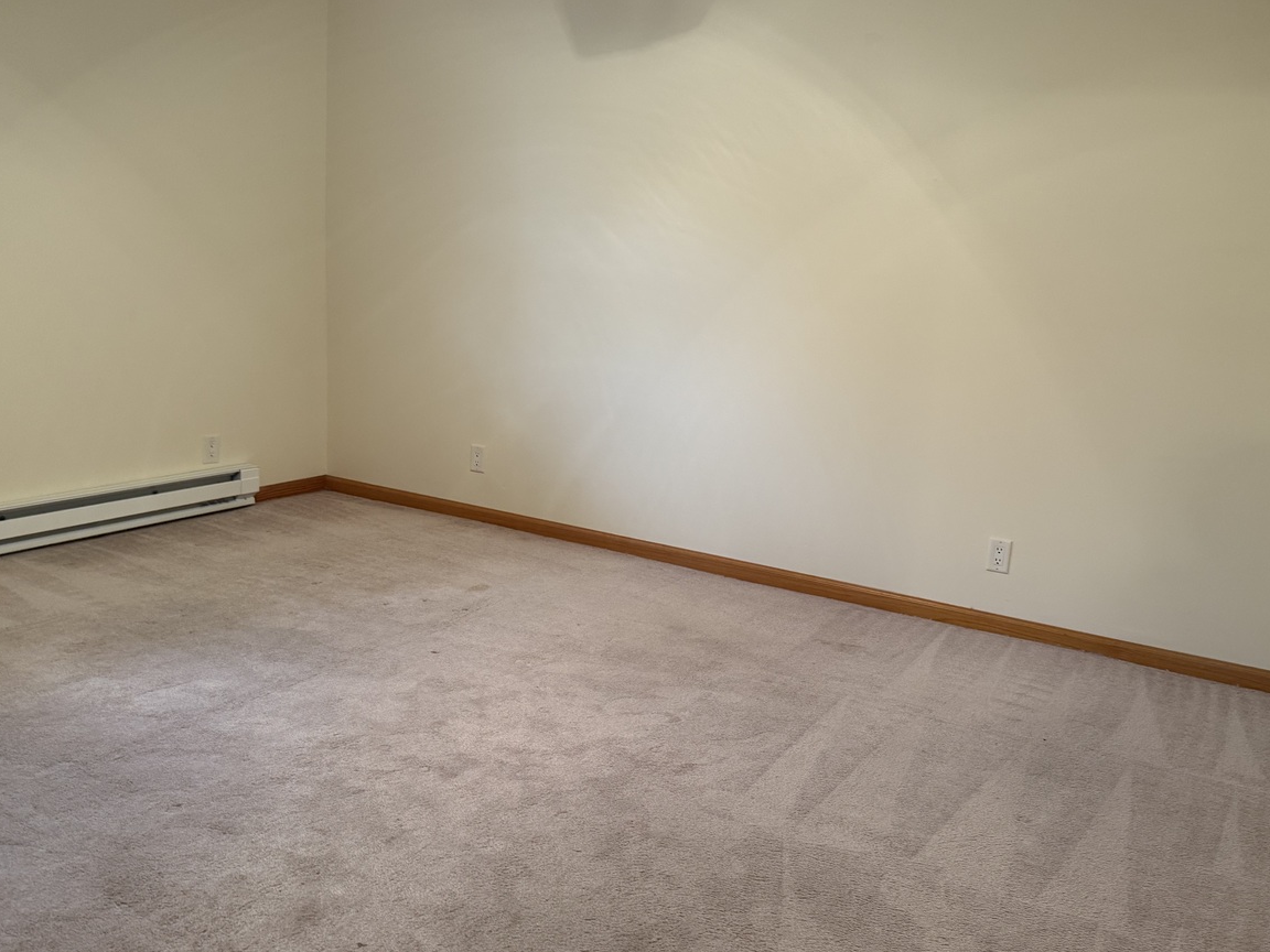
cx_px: 690
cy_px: 470
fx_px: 1101
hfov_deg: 59.9
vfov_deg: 46.8
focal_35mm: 30
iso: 250
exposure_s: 1/60
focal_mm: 6.76
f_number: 1.78
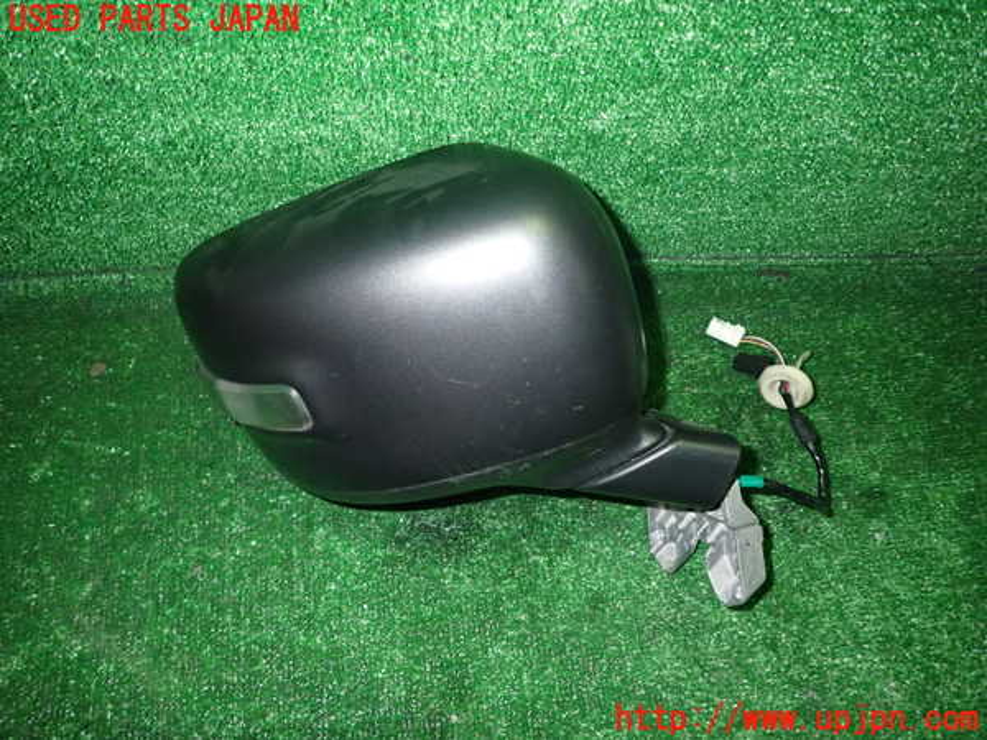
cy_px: 370
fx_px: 713
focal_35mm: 25
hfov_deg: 69.4
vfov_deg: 54.9
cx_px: 494
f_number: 5.6
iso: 800
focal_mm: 4.5
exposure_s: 1/30
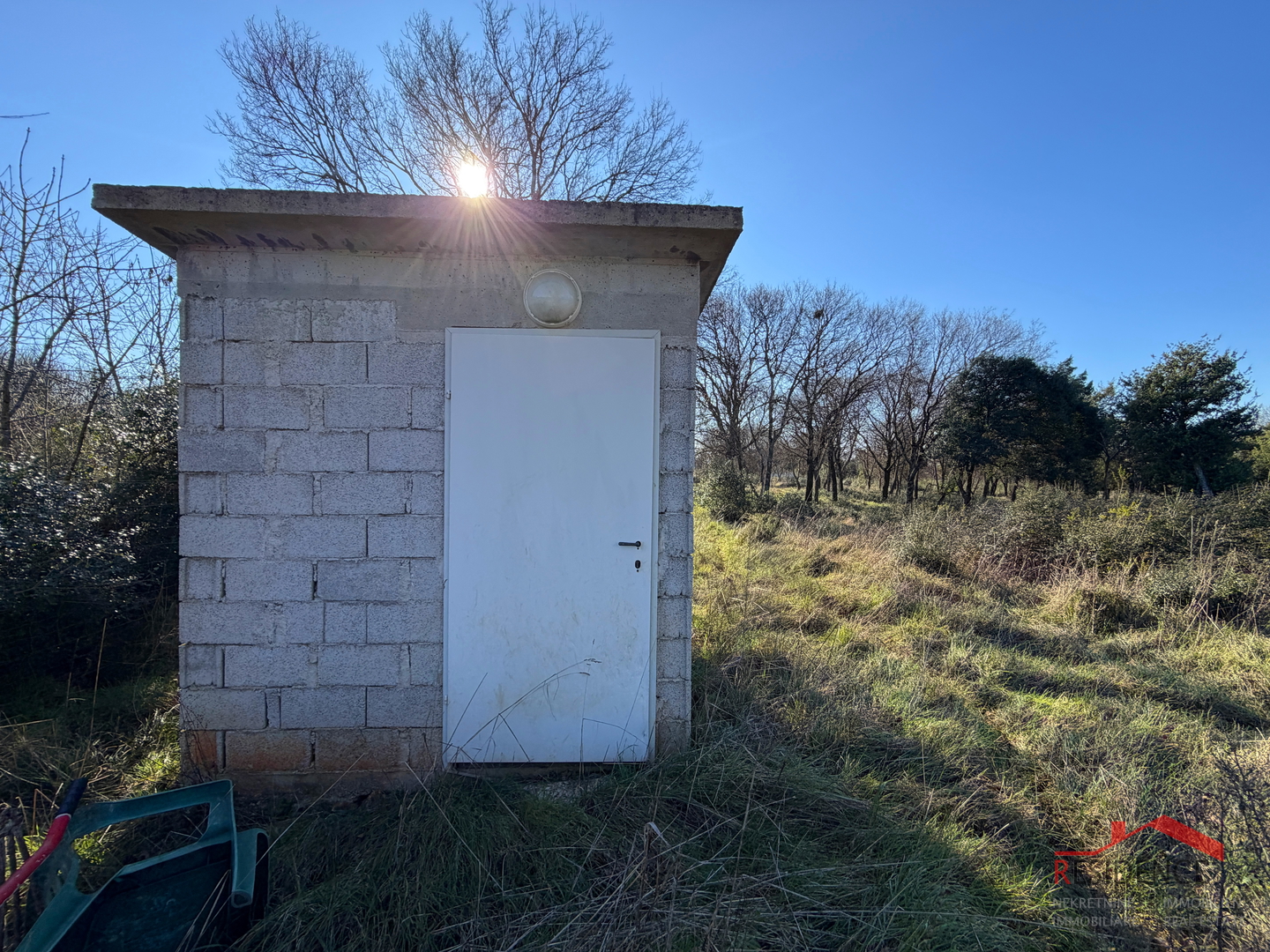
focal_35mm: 14
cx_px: 635
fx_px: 514
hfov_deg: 102.1
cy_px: 476
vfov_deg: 85.7
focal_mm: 2.22
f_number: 2.2
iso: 40
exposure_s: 1/726
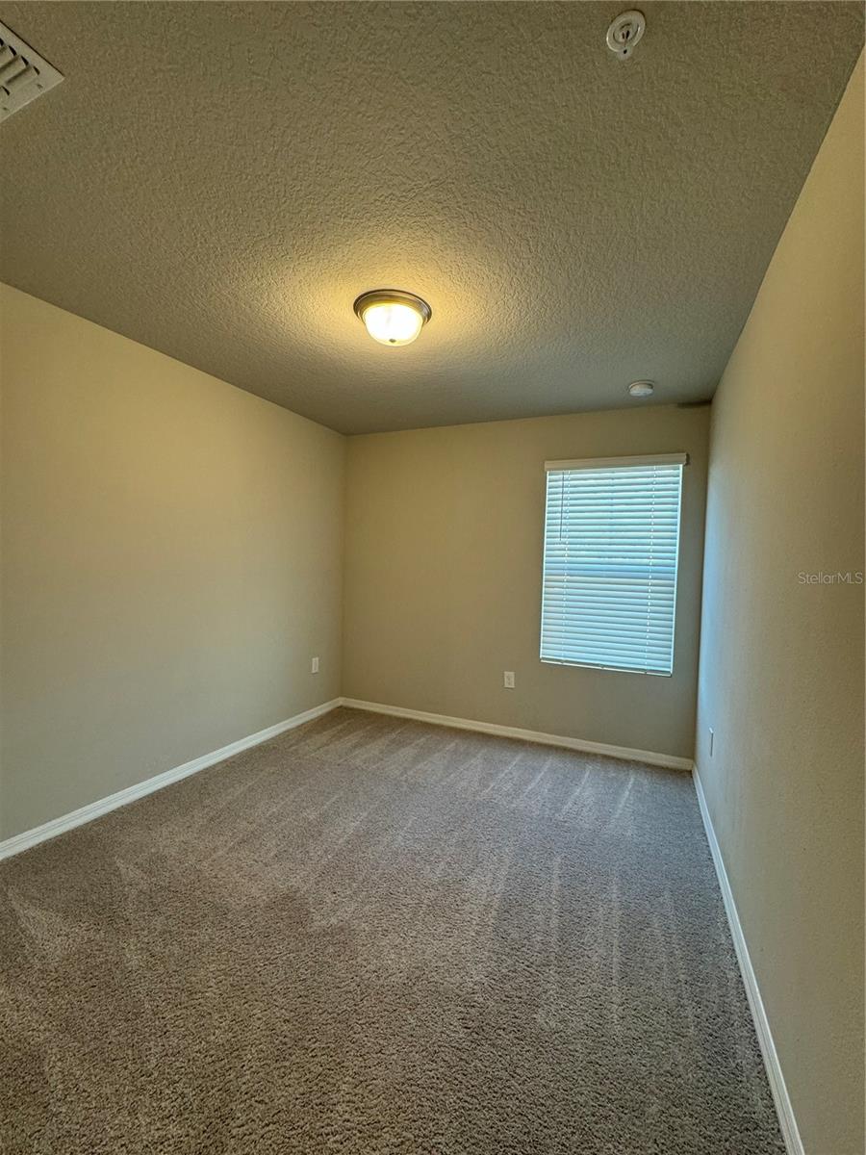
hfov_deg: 85.7
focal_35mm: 14
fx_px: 467
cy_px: 578
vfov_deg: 102.1
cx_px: 433
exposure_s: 1/60
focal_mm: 2.22
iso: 160
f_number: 2.2
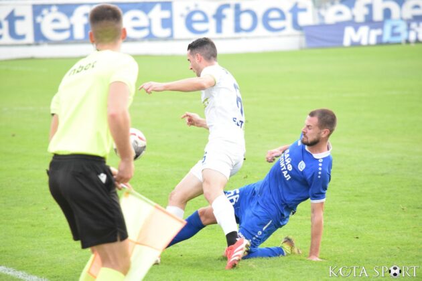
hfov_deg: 7.4
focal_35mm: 278
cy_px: 140
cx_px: 211
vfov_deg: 5.0
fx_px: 3253
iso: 3200
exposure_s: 1/1000
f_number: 5
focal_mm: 185
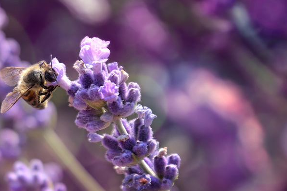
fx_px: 877
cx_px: 107
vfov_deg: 12.5
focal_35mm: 110
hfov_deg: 18.5
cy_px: 107
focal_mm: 85
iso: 100
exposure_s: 1/320
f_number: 6.3
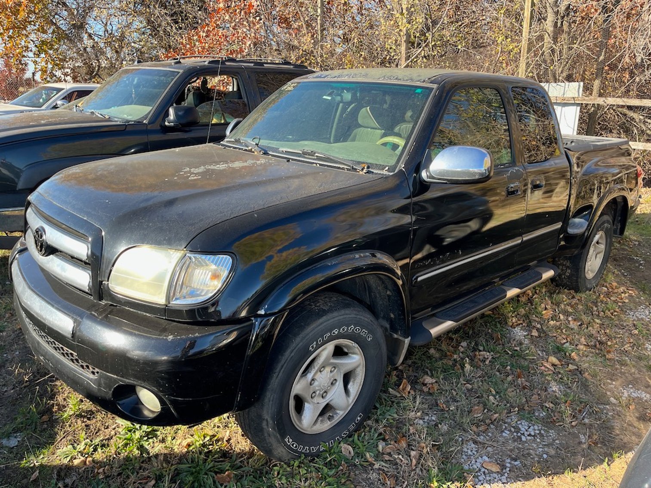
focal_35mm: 26
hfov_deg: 67.3
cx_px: 326
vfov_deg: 53.1
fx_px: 489
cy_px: 244
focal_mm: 5.1
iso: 50
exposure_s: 1/481
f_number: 1.6
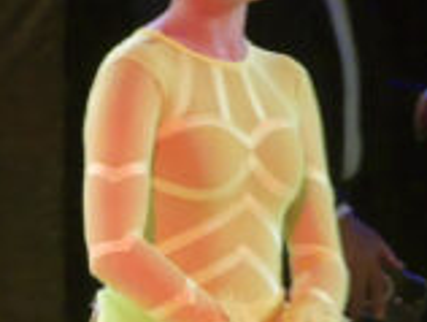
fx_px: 18148
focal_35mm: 1469
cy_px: 326
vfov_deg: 1.0
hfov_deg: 1.3
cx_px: 184
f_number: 2.8
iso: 640
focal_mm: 55.7
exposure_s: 1/100
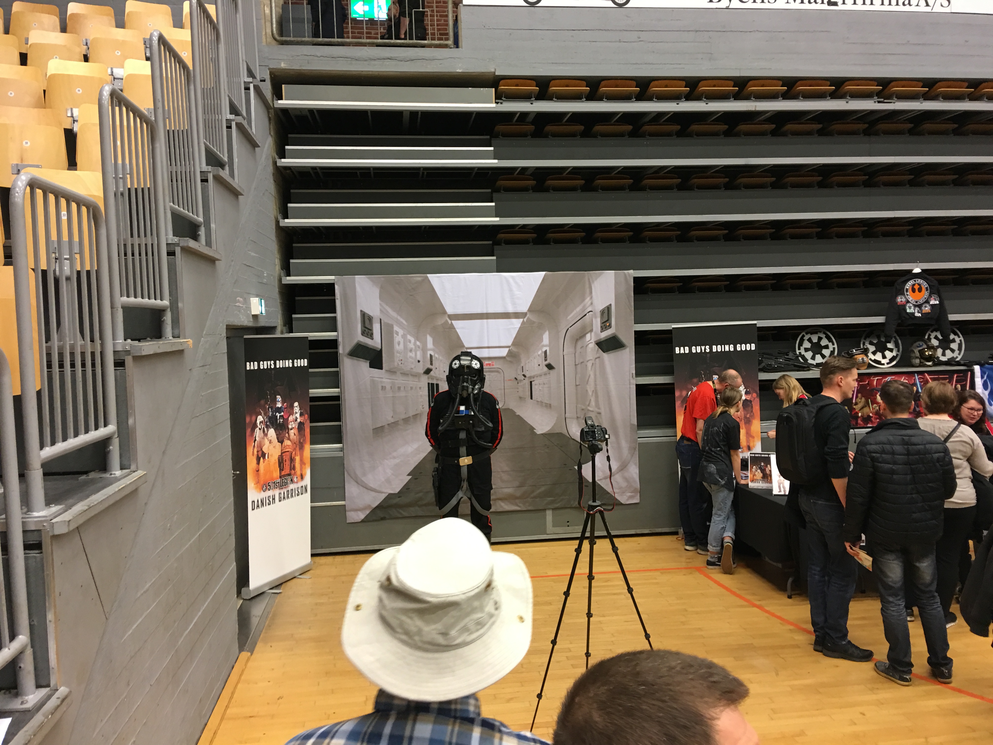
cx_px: 496
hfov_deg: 61.7
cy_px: 372
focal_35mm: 29
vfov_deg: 48.2
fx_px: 832
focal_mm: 4.15
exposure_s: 1/17
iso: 64
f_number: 2.2
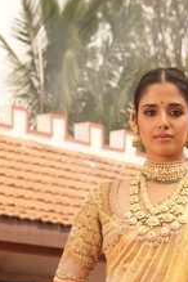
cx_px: 161
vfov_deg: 15.1
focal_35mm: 130
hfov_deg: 10.5
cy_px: 358
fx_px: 1018
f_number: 5
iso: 1250
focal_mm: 37
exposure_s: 1/4000
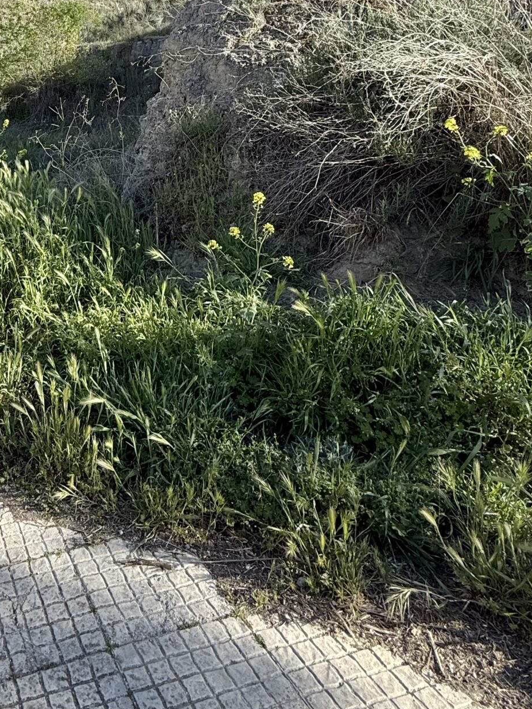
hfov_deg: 43.9
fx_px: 594
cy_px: 133
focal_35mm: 29
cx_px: 52
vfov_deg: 56.7
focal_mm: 2.22
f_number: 2.2
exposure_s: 1/751
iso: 50
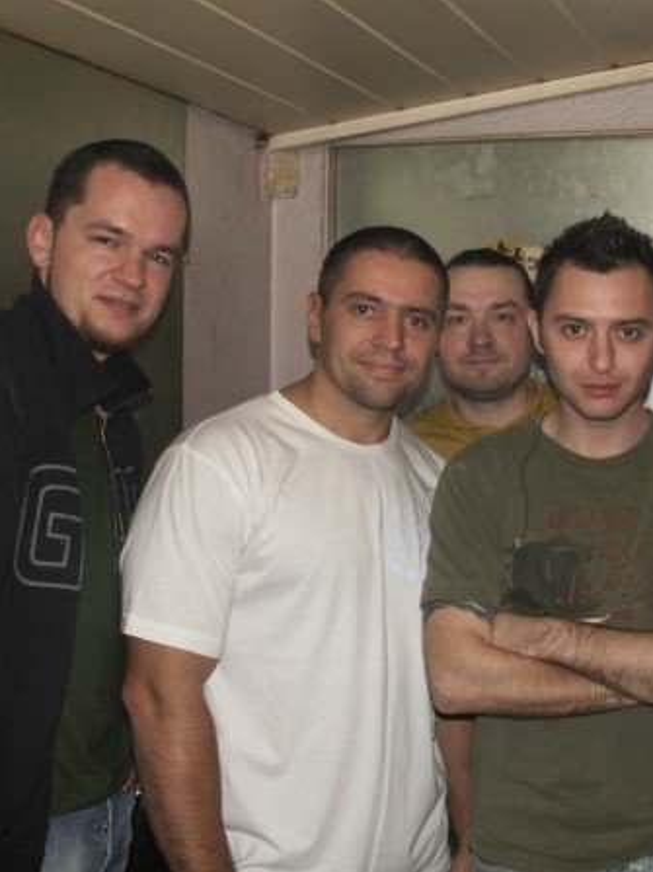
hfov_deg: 30.6
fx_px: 1183
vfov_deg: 40.4
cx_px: 442
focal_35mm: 47
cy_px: 437
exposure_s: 1/40
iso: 160
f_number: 2.8
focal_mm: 5.86
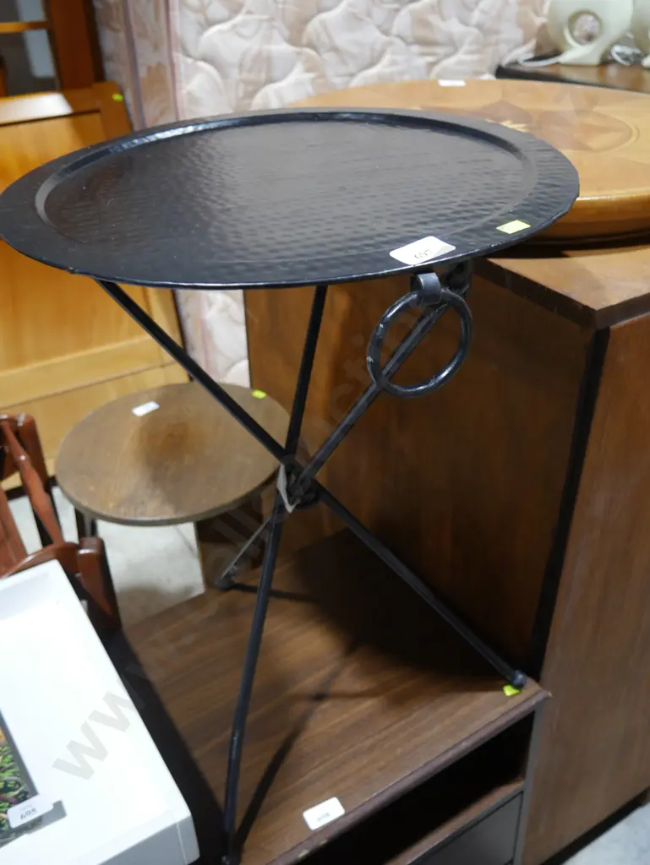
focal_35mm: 32
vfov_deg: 56.8
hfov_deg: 44.2
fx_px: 801
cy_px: 432
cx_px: 325
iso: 400
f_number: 3.6
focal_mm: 16
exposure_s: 1/60
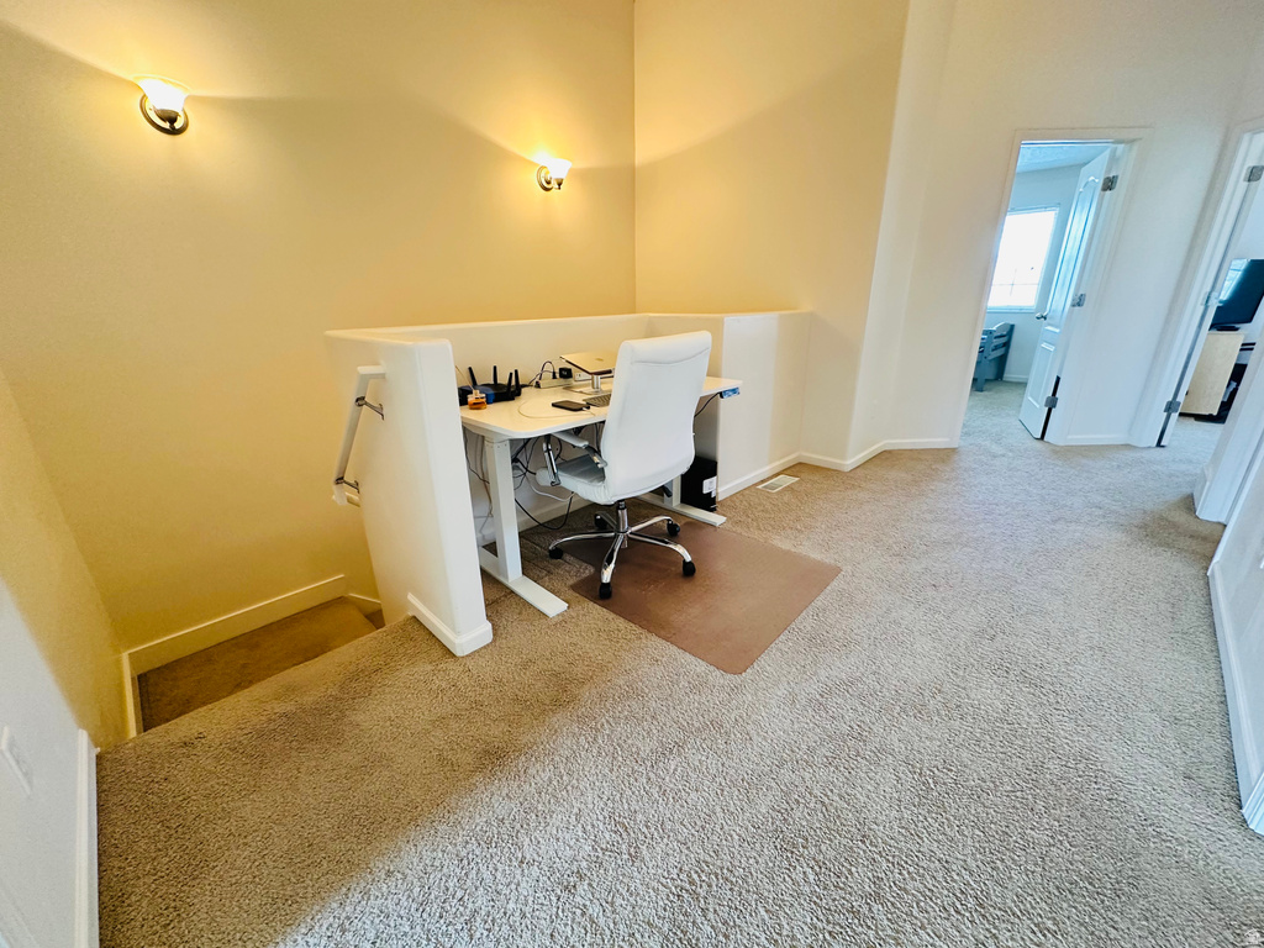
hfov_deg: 102.1
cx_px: 632
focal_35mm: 14
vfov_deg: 85.7
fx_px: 511
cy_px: 474
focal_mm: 2.22
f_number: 2.2
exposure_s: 1/60
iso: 320
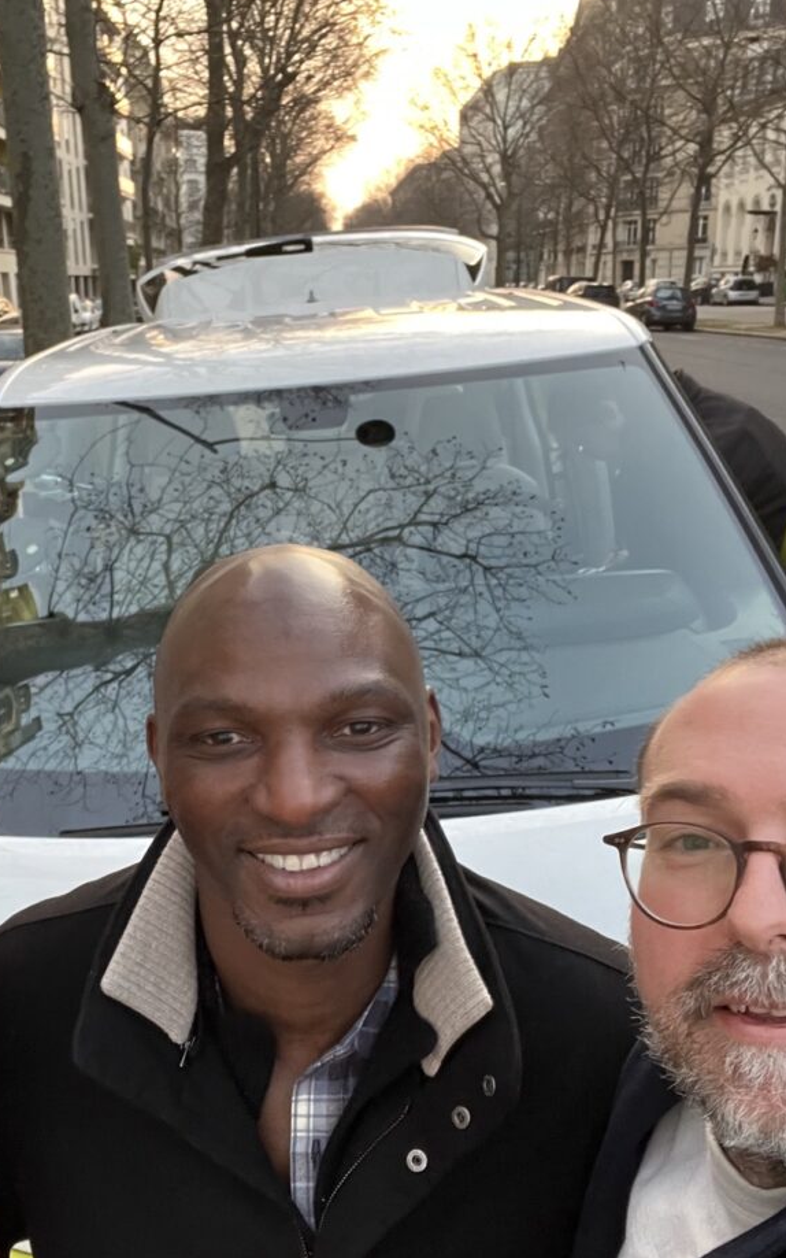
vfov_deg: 55.3
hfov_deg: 36.0
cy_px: 649
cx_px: 281
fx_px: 1199
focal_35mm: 35
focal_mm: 2.71
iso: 250
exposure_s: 1/40
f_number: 2.2
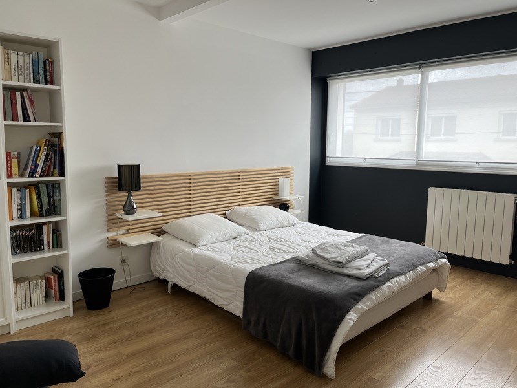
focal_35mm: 26
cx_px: 258
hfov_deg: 67.3
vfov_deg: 53.1
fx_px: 388
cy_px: 194
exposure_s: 1/195
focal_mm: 5.1
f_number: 1.6
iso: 50
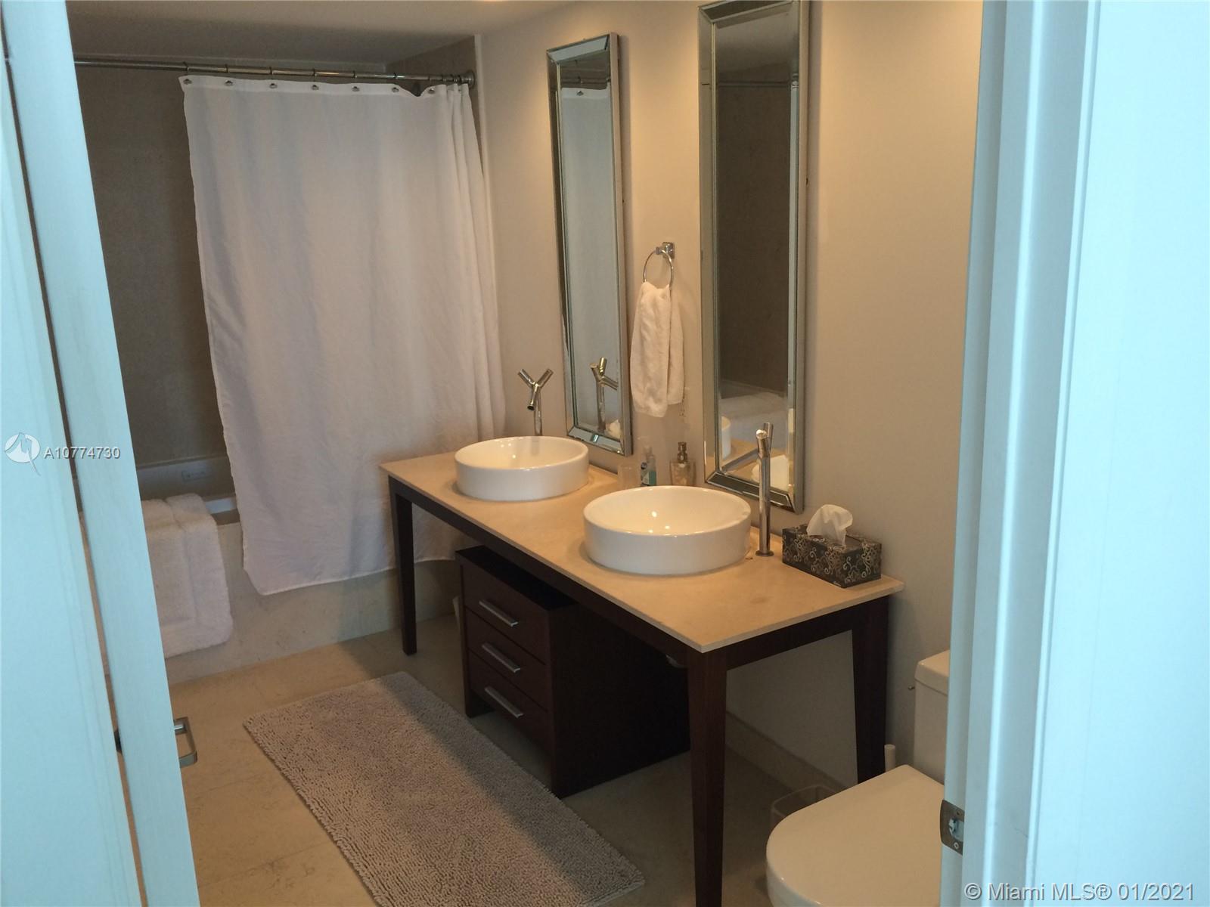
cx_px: 605
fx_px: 1014
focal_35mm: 29
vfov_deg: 48.2
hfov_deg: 61.7
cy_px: 454
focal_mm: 4.15
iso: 40
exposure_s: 1/30
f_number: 2.2
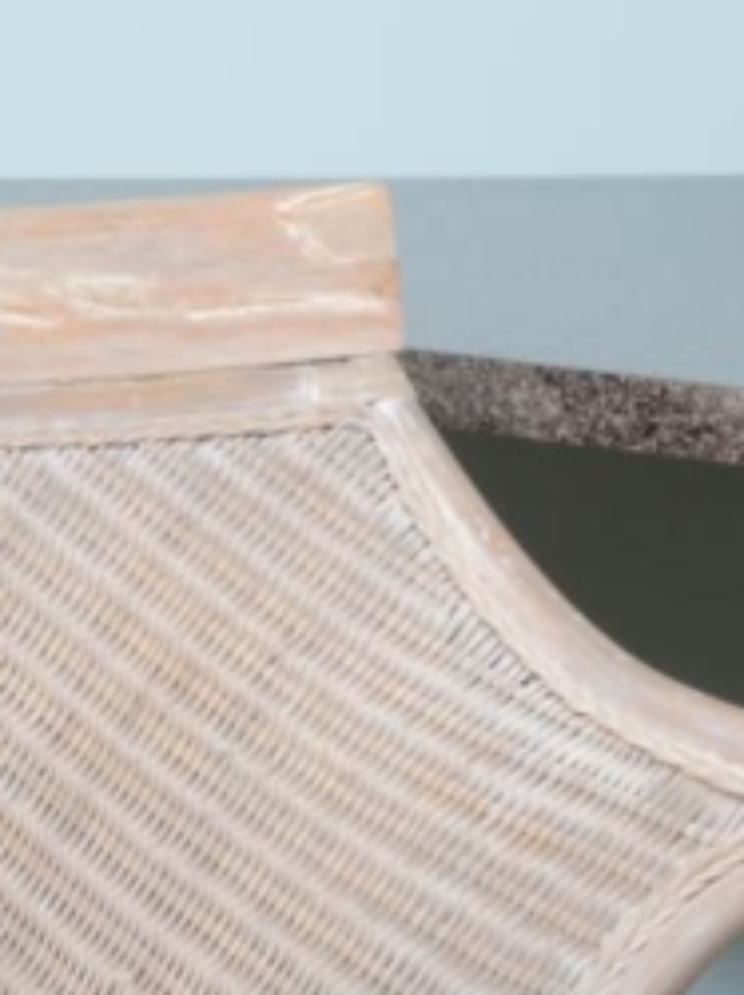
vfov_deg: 8.6
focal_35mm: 230
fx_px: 6602
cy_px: 645
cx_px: 458
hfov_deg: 6.4
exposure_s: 1/25
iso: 800
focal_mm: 58
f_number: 22
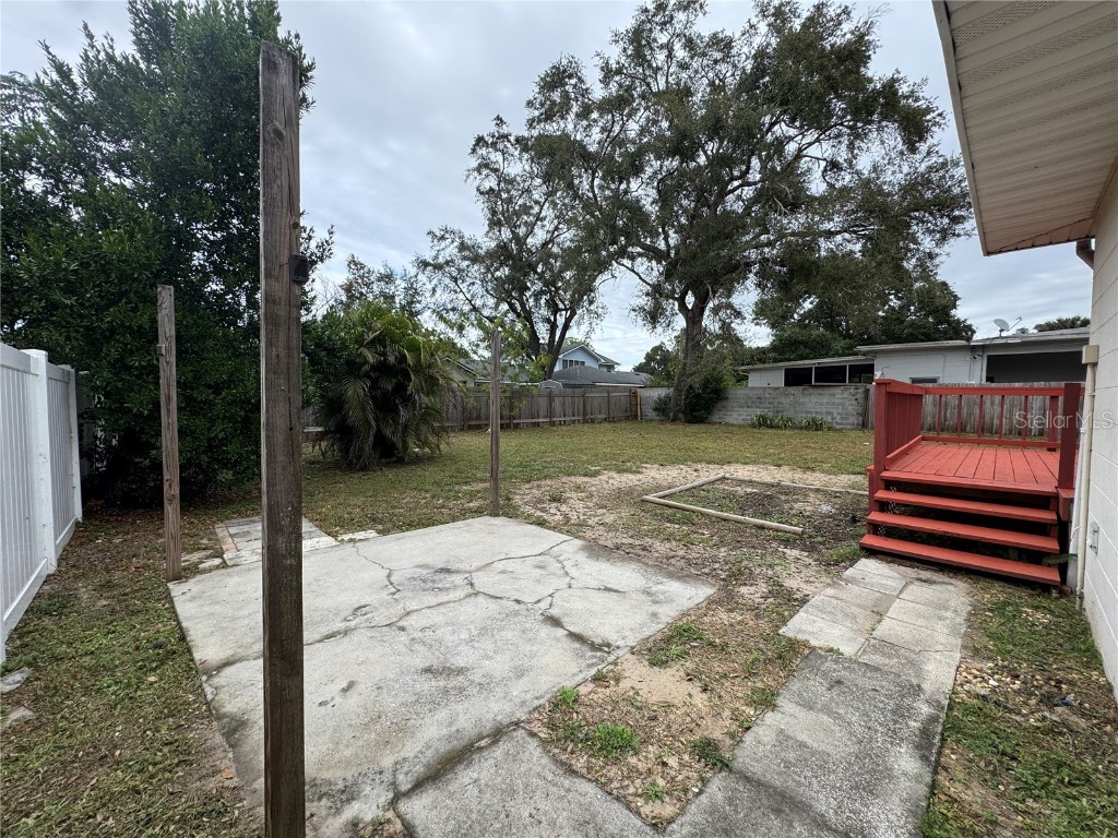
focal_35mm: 14
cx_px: 559
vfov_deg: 85.7
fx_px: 452
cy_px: 419
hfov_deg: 102.1
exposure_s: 1/492
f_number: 2.2
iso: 40
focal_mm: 2.22
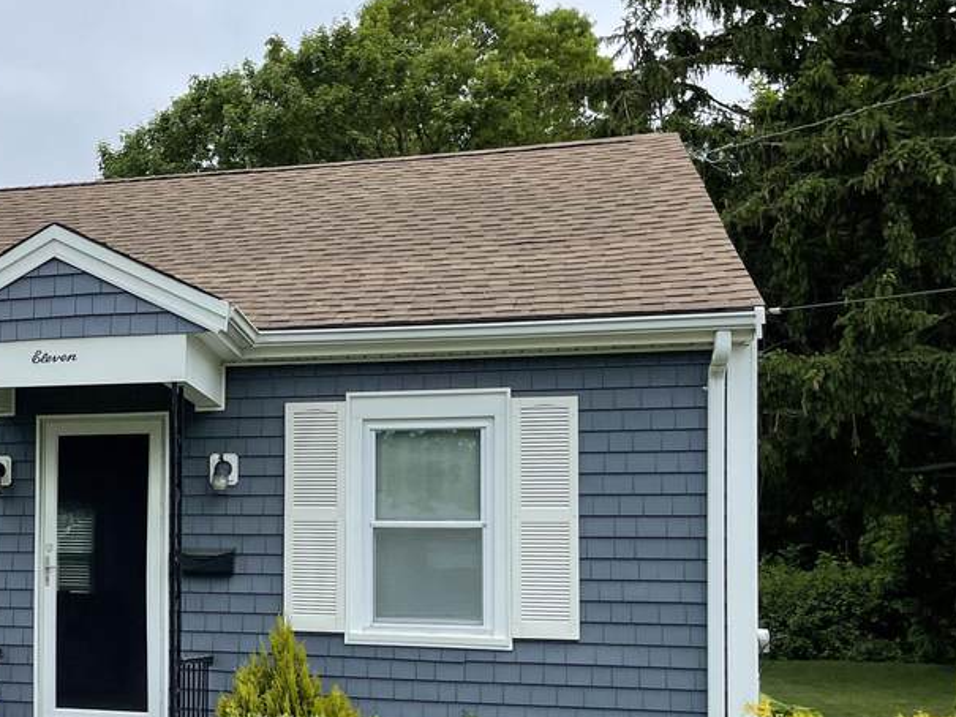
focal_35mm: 55
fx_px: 1519
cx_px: -47
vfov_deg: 26.4
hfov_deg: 31.7
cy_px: 490
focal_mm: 5.1
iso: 32
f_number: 1.6
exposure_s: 1/3663
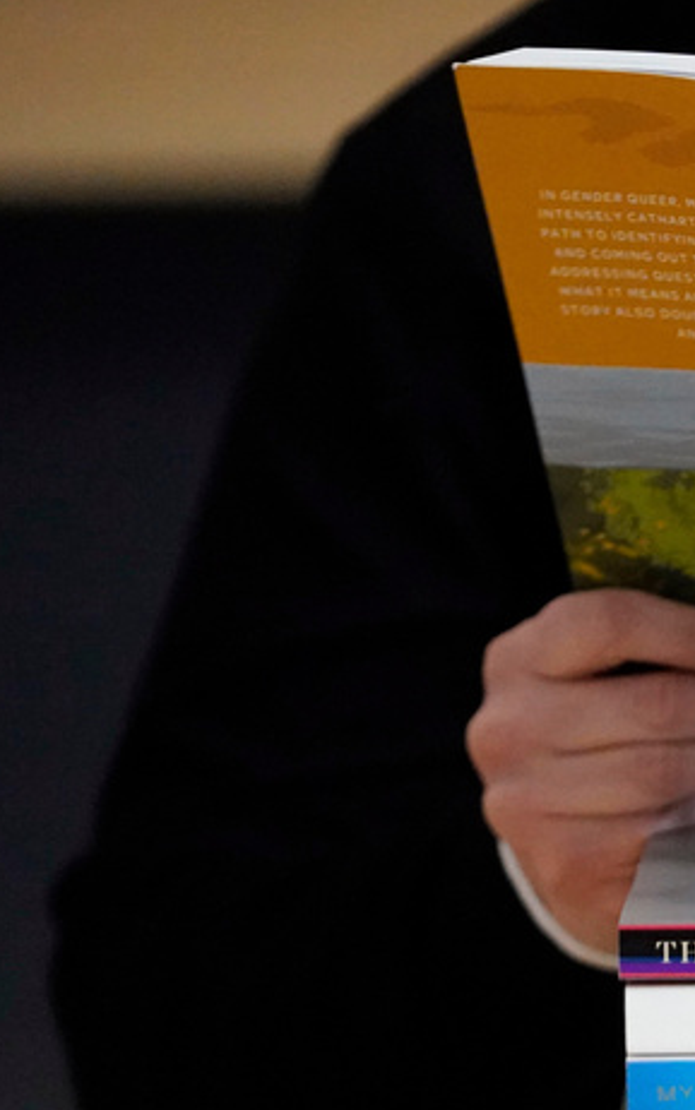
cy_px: 702
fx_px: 8692
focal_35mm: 287
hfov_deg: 4.5
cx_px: 1044
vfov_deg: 7.3
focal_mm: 127
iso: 12800
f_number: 2.8
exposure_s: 1/2000
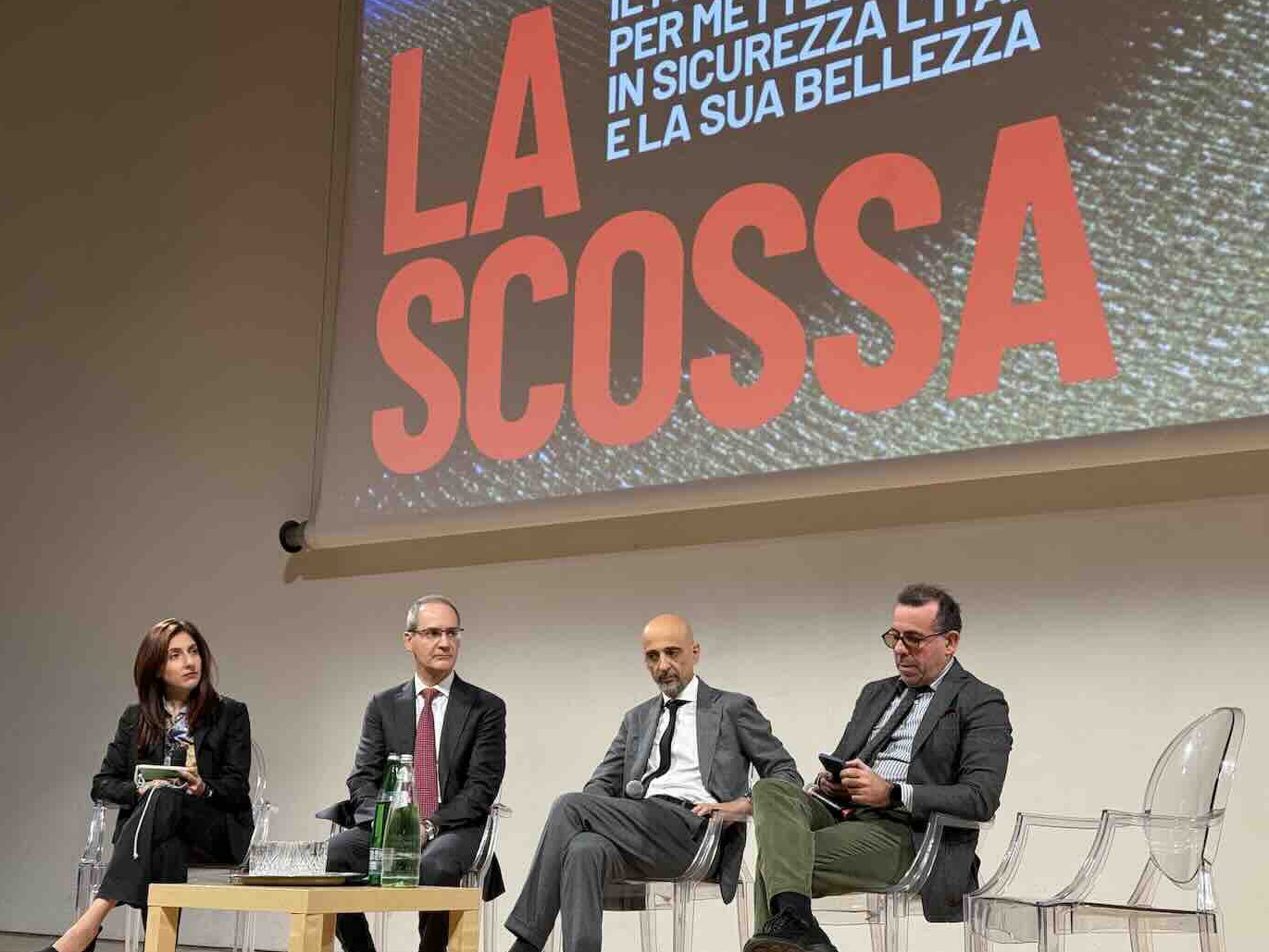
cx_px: 645
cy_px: 475
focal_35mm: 49
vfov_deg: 29.7
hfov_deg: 38.9
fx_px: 1797
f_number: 1.78
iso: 80
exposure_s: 1/75
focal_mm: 6.76
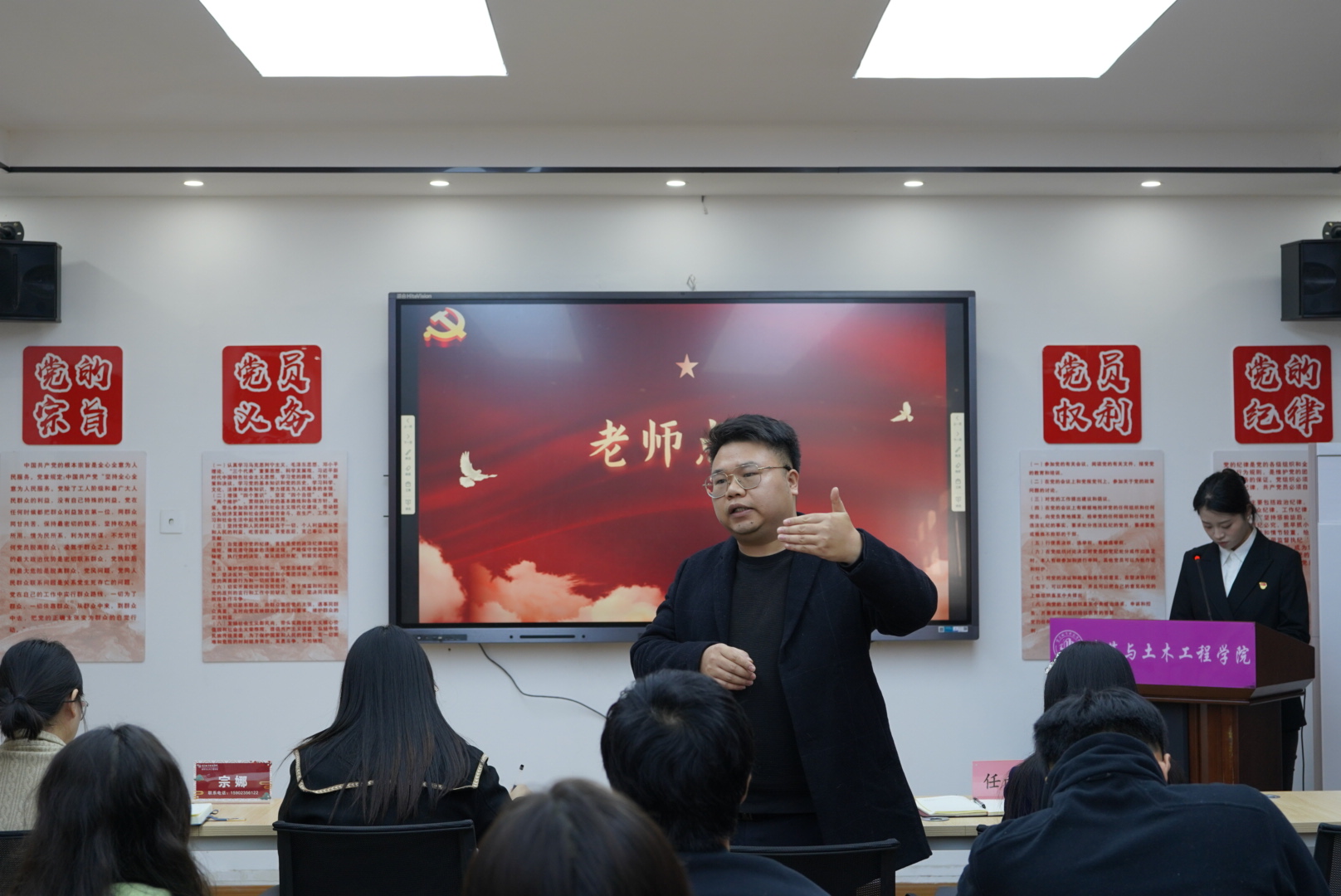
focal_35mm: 59
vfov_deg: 23.0
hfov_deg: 33.9
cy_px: 448
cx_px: 670
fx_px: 2199
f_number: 5.6
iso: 800
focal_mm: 59
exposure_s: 1/160
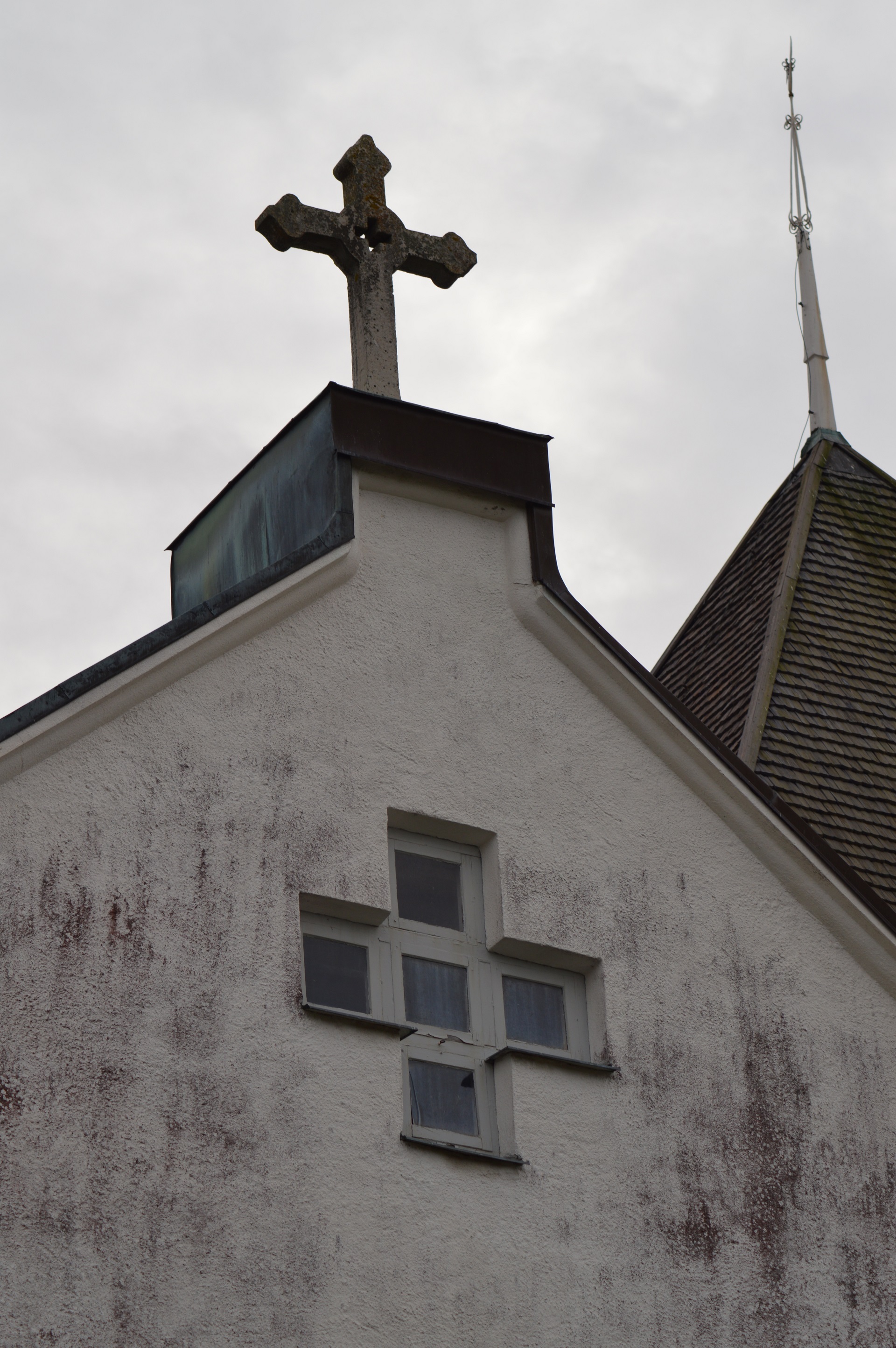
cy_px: 674
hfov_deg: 9.3
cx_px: 448
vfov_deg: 14.0
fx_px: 5497
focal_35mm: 147
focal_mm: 98
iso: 100
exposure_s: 1/200
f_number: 7.1
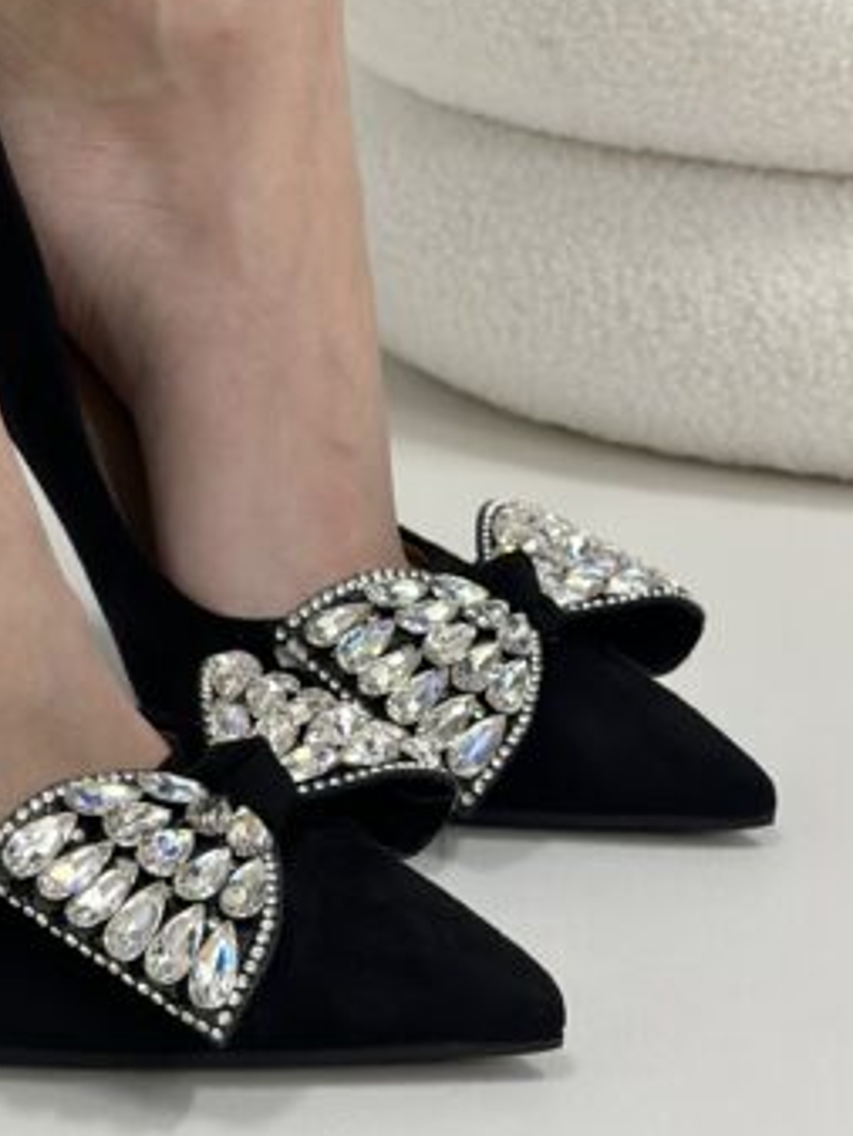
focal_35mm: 114
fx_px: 3743
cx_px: 67
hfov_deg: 12.9
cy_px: 61
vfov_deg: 17.0
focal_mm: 6.86
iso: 160
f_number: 1.78
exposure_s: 1/100
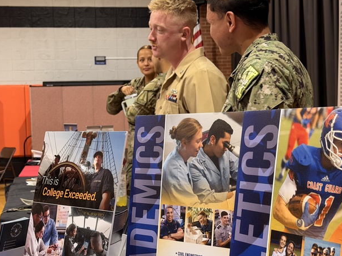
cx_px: 150
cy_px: 147
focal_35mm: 63
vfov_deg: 23.2
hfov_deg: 30.7
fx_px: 622
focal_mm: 6.76
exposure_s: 1/54
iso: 125
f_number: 1.78
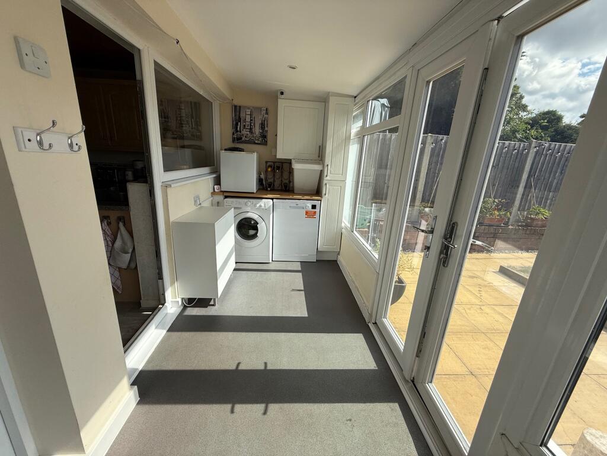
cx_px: 304
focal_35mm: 14
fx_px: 245
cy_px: 228
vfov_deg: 85.7
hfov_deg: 102.1
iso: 50
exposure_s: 1/1497
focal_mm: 2.22
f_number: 2.2
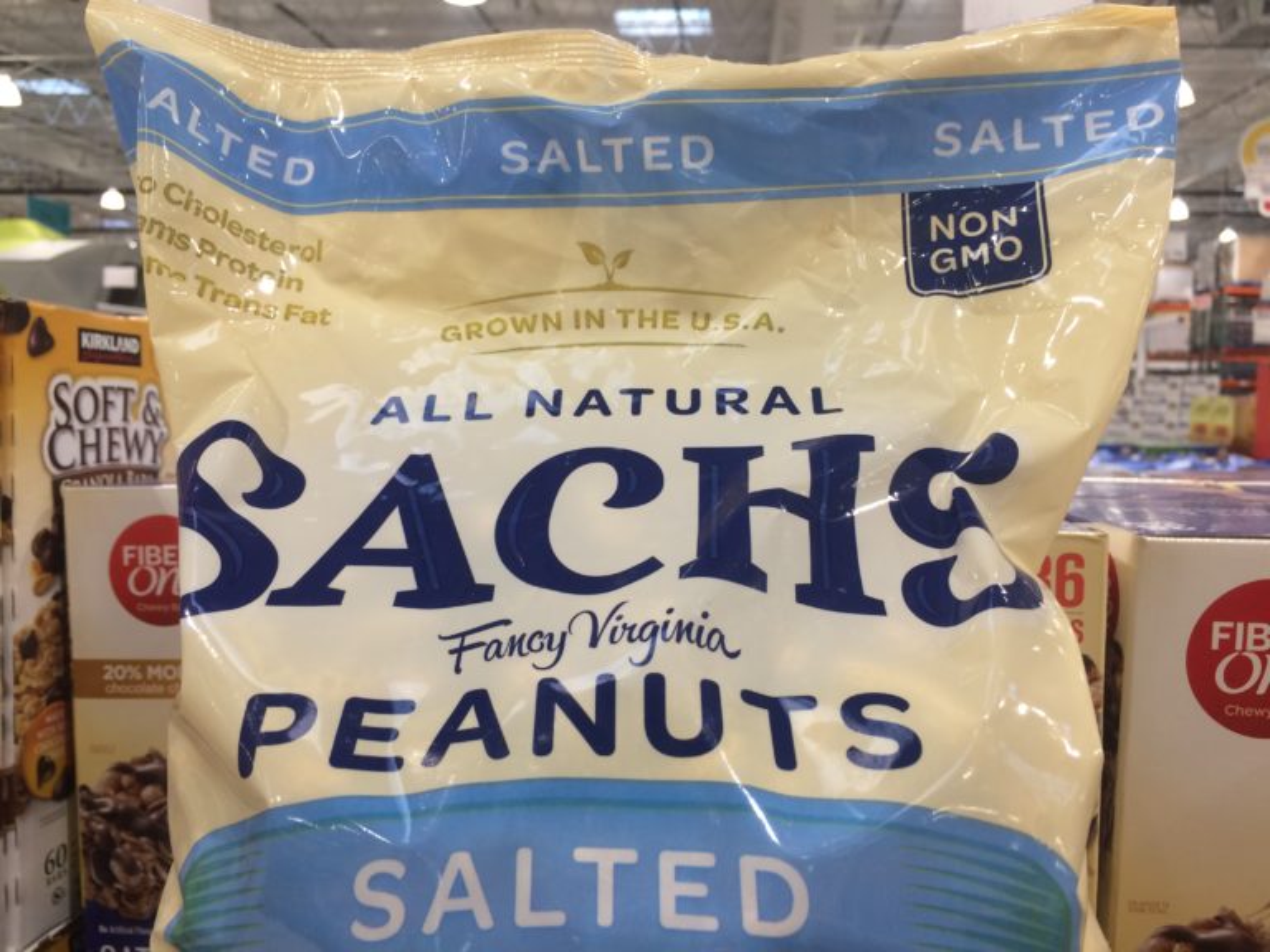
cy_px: 476
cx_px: 635
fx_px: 1064
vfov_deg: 48.2
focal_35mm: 29
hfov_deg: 61.7
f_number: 2.2
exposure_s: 1/30
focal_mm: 4.15
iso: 50
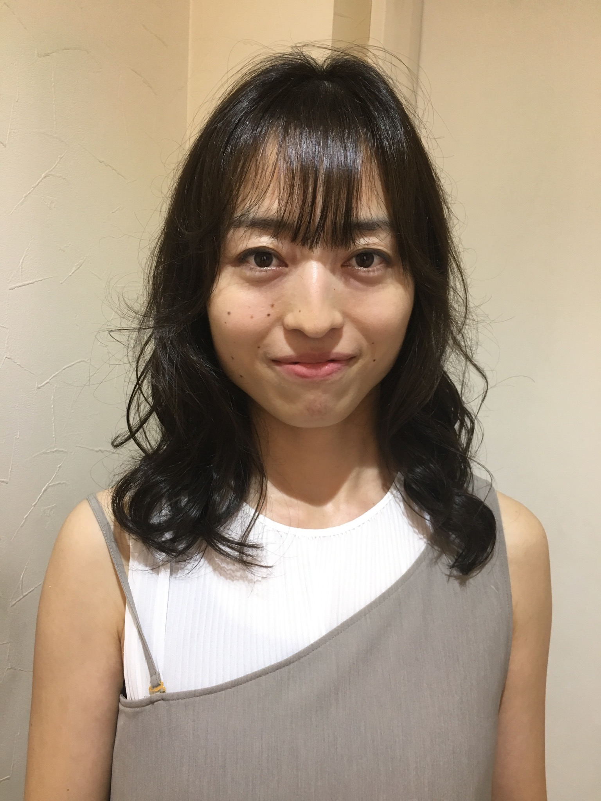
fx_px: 671
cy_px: 400
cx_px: 300
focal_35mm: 29
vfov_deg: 61.7
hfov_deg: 48.2
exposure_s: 1/30
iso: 80
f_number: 2.2
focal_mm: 4.15
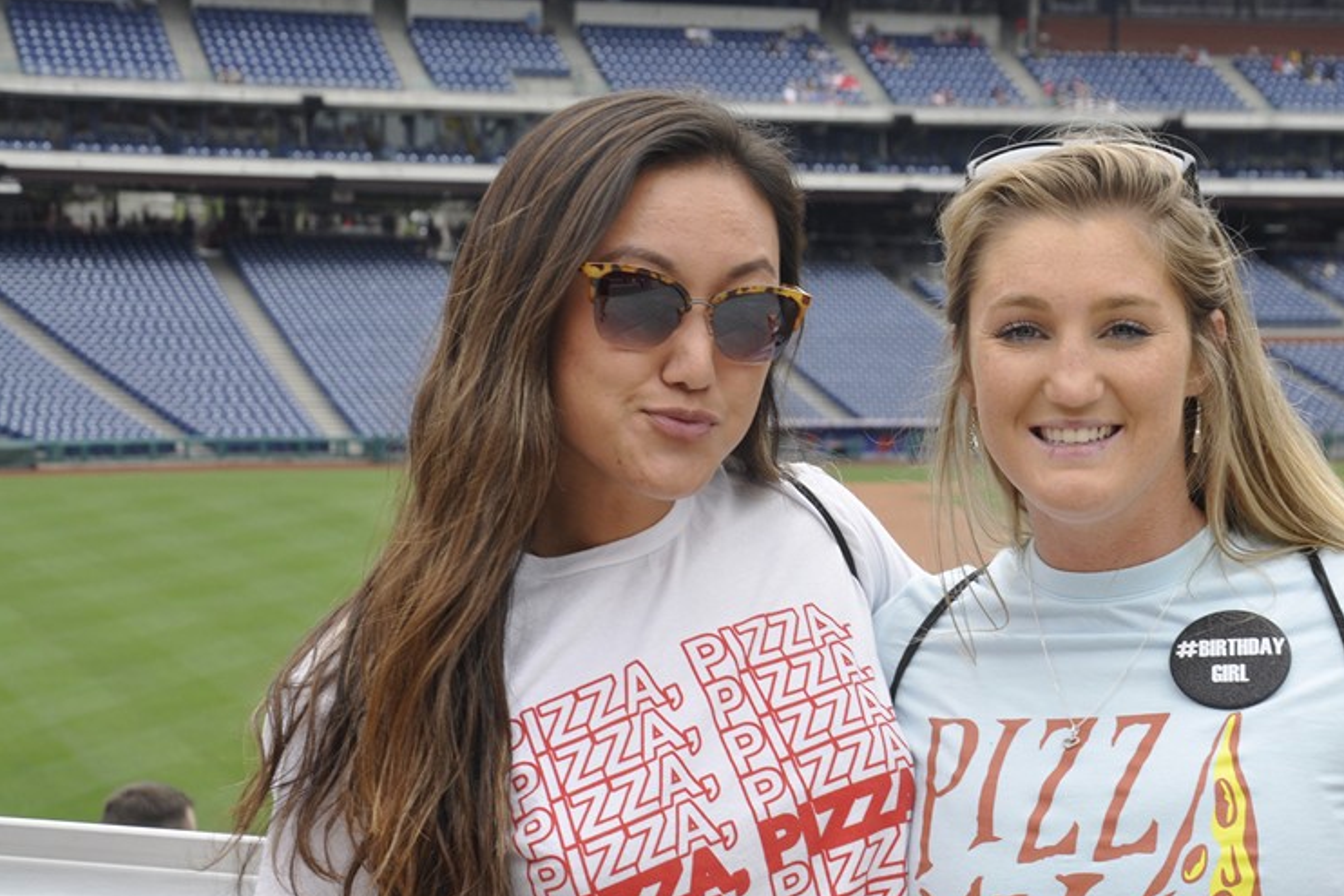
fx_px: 3921
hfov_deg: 19.4
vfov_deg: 13.0
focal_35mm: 105
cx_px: 902
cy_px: 503
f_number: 10
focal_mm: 52
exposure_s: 1/100
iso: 400
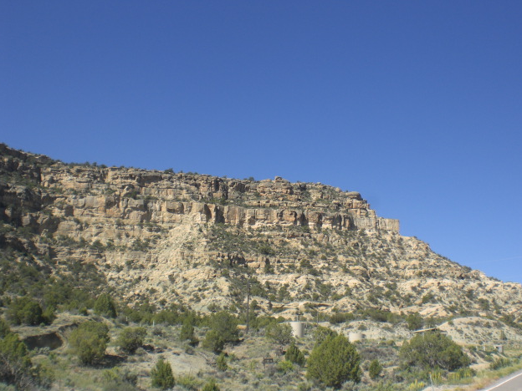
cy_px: 200
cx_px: 265
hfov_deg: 47.9
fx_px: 588
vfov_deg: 36.8
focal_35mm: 39
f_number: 4.4
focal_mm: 6.3
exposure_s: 1/320
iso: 50
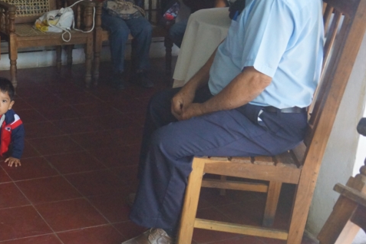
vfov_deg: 23.2
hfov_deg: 31.1
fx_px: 590
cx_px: -25
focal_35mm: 58
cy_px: 66
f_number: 4
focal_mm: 18
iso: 1600
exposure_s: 1/160
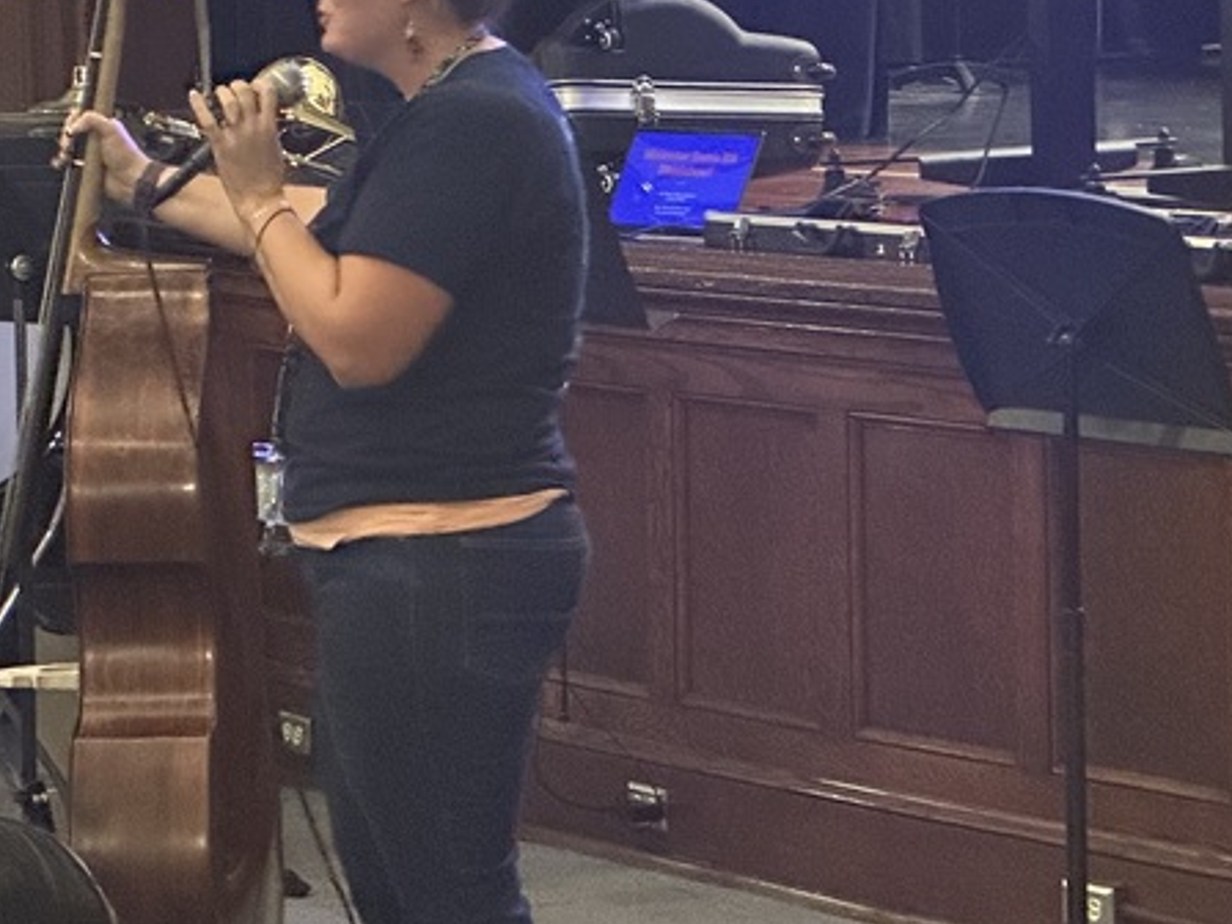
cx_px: 190
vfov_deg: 8.4
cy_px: 275
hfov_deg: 11.2
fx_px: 6264
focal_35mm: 176
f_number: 2.8
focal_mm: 9
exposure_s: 1/20
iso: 2000
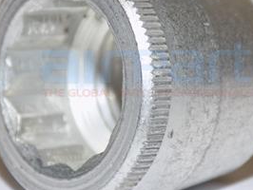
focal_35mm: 292
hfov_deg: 6.8
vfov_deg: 5.1
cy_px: 78
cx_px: 151
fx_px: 2136
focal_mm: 29.9
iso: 200
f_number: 5.3
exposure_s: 1/30
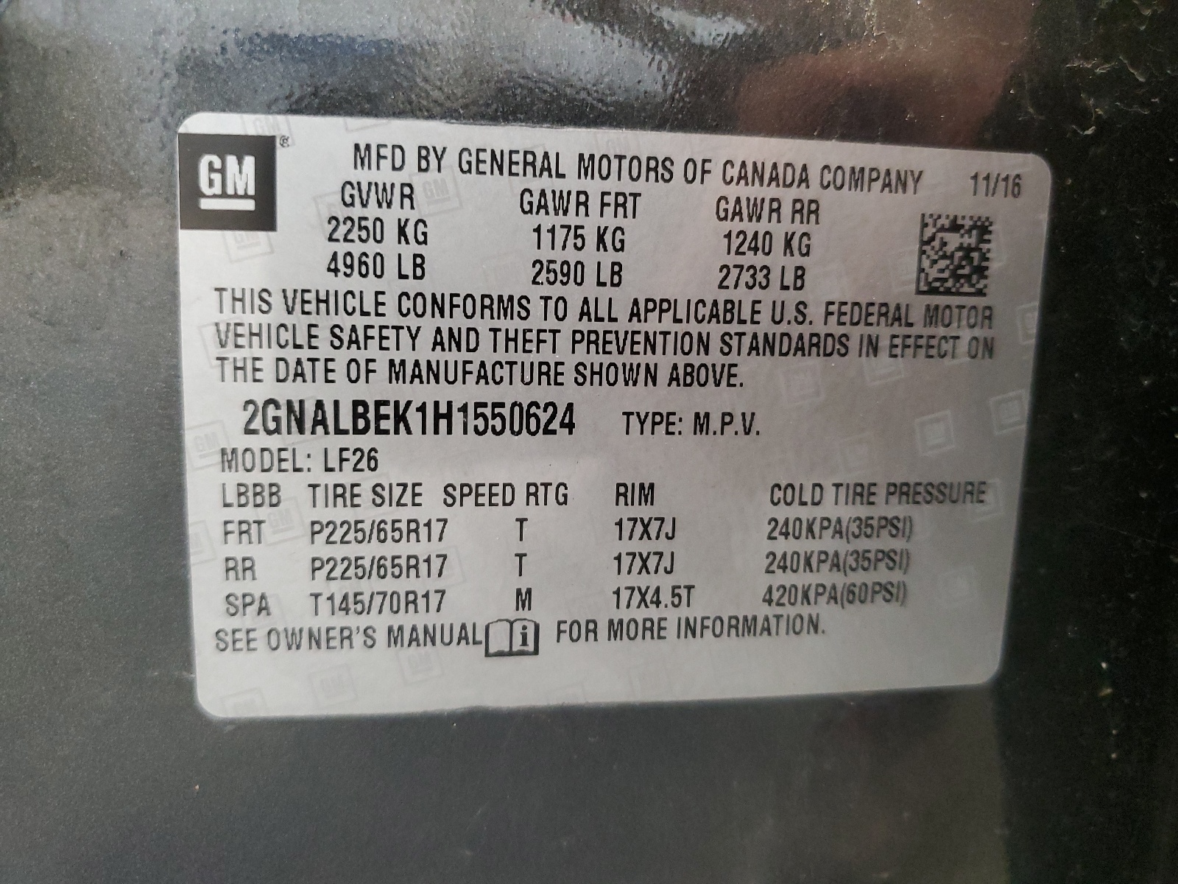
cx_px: 589
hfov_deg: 67.3
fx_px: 885
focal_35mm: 26
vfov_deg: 53.1
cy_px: 442
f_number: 1.5
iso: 292
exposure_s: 1/24
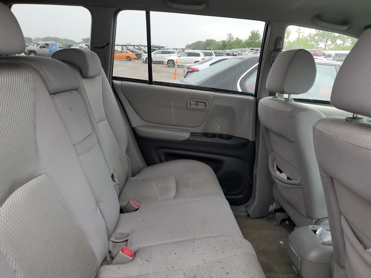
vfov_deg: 53.1
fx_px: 279
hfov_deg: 67.3
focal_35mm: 26
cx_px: 186
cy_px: 139
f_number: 1.5
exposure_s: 1/120
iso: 60
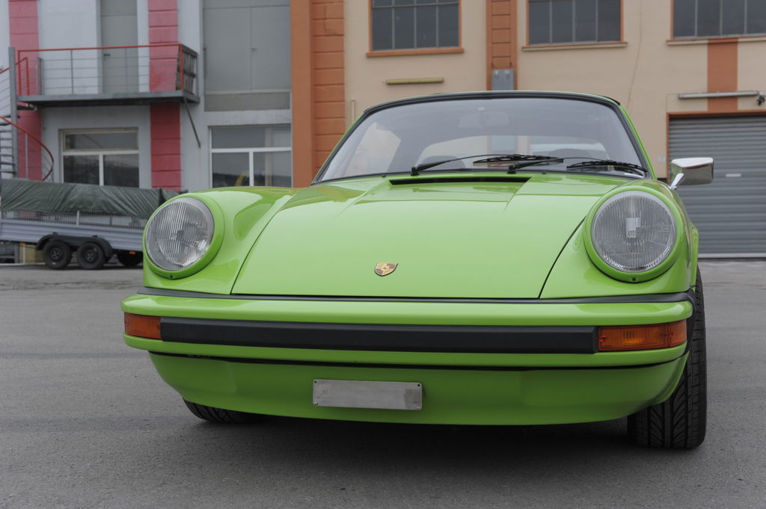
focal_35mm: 45
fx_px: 957
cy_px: 254
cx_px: 383
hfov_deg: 43.6
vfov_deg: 29.8
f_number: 6.3
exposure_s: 1/160
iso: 200
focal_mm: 45
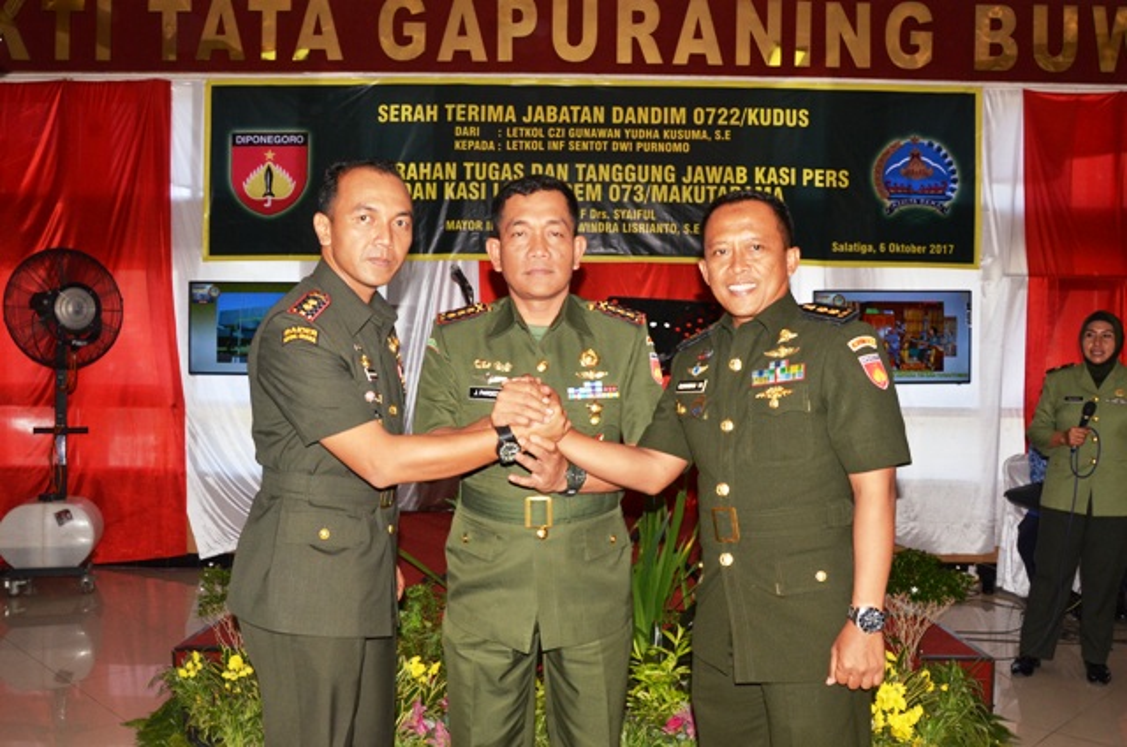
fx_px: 984
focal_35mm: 32
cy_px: 374
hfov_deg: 59.6
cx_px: 564
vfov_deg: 41.5
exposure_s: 1/160
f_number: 9
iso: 800
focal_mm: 21
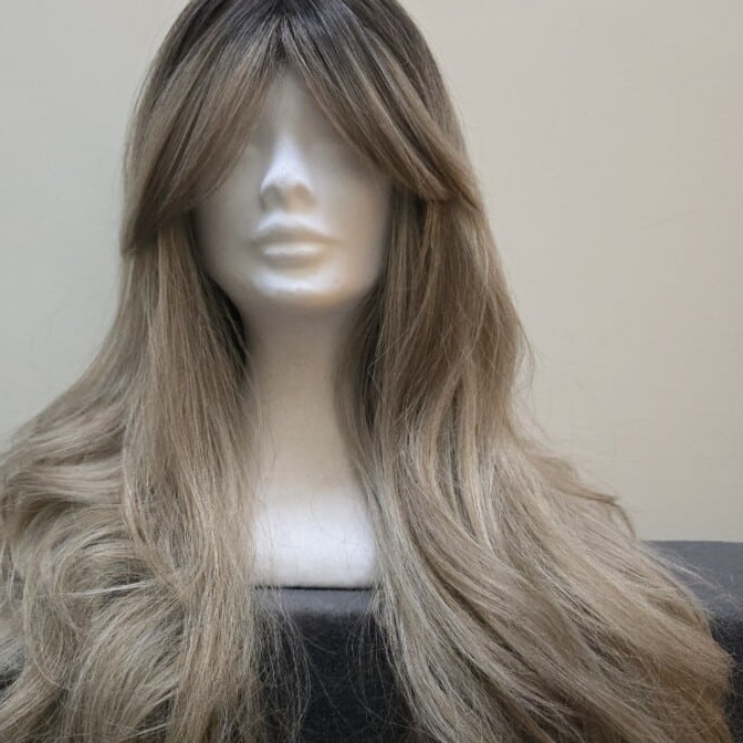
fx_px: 753
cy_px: 442
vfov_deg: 52.2
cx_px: 322
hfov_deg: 52.4
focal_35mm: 31
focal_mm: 6.3
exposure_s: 1/100
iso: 1000
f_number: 1.7
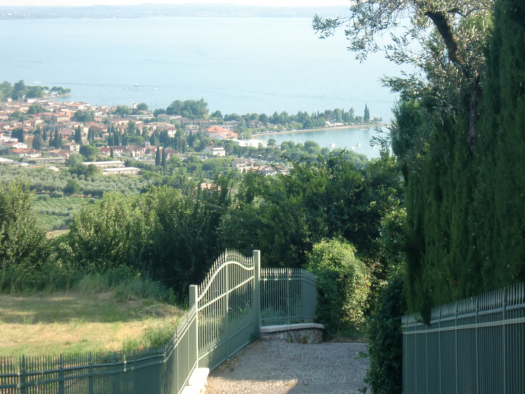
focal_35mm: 88
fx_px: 1335
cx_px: 262
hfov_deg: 22.3
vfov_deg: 16.8
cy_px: 197
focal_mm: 15.81
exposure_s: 1/125
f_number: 5.4
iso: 64
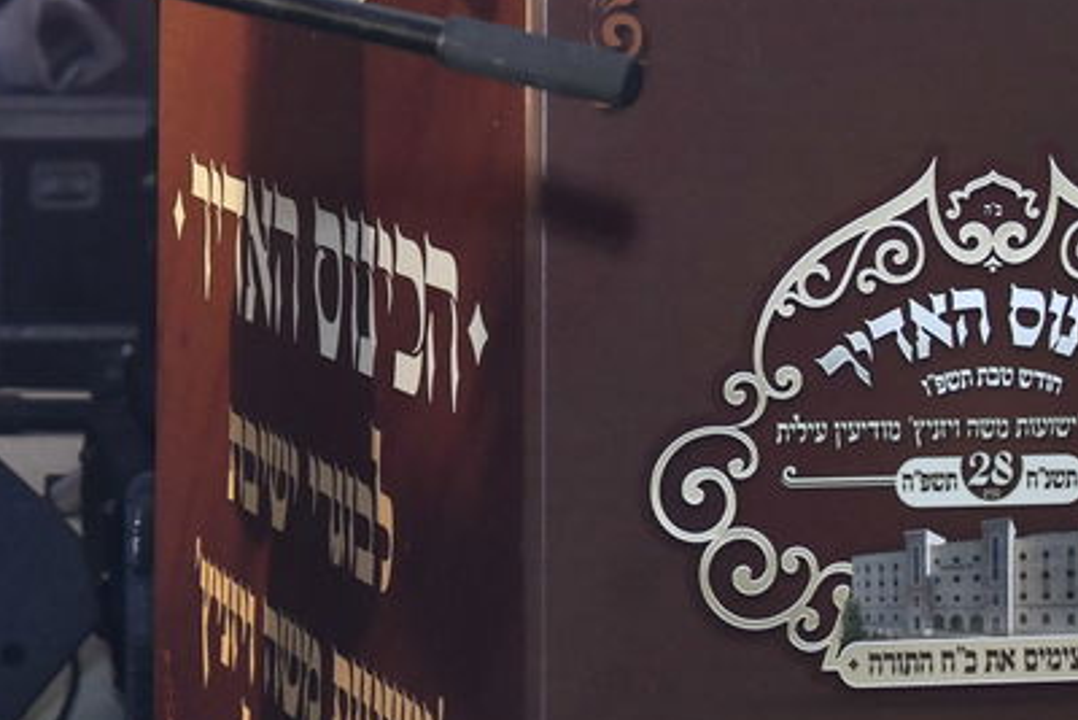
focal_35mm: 168
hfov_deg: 12.0
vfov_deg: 8.0
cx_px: -148
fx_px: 5032
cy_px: -336
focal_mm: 48
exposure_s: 1/200
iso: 1000
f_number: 5.6
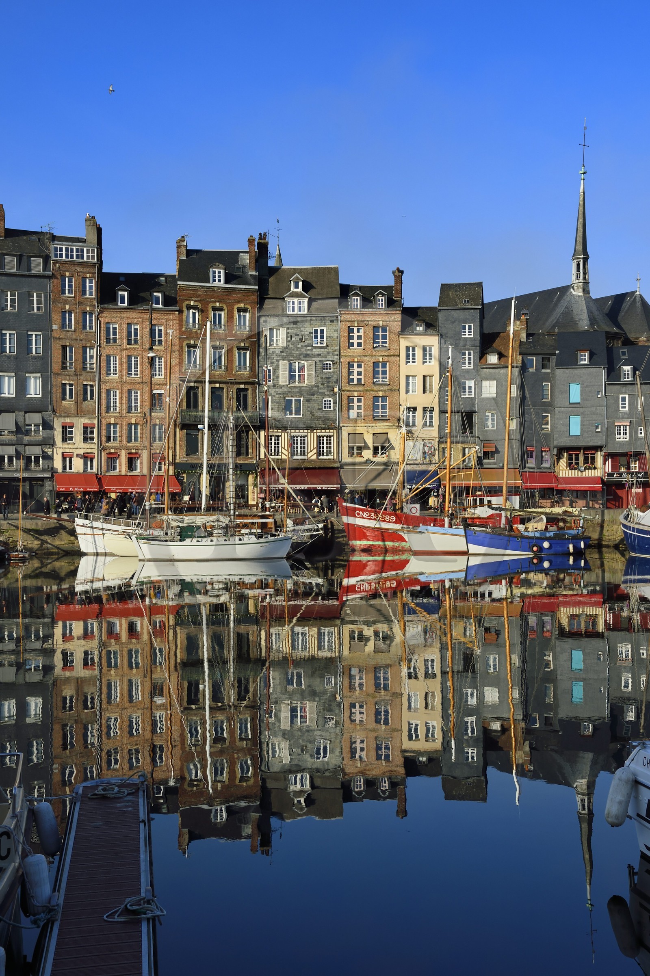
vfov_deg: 42.8
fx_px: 1247
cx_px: 325
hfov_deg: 29.2
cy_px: 488
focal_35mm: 46
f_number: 13
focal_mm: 46
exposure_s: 1/250
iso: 200
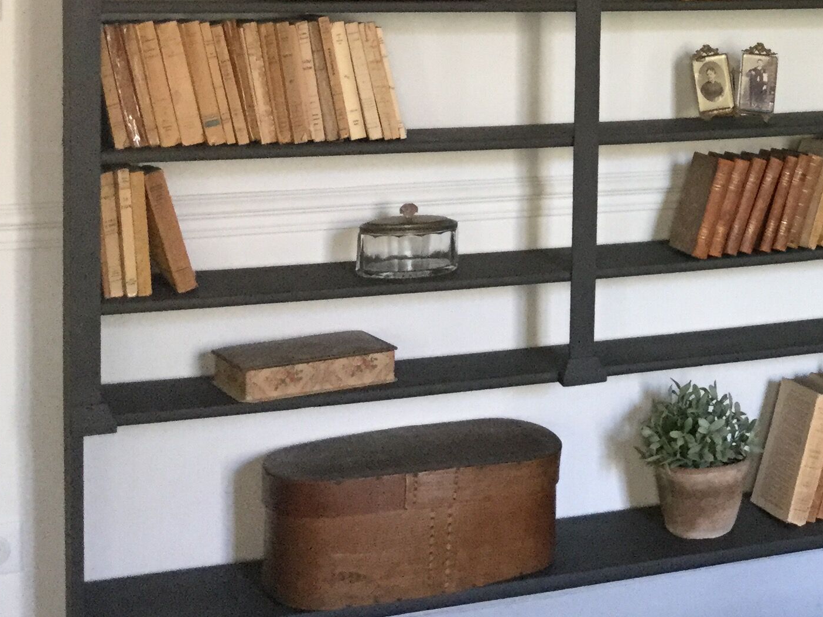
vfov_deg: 19.8
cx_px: 723
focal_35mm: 72
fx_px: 1712
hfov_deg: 26.2
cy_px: 4
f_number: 2.4
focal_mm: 3.3
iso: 200
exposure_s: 1/33
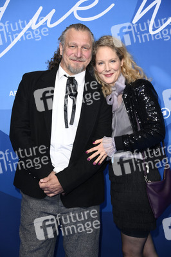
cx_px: 86
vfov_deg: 22.6
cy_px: 128
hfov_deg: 15.2
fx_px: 642
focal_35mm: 90
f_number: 5.6
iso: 1000
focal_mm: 90
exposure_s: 1/250
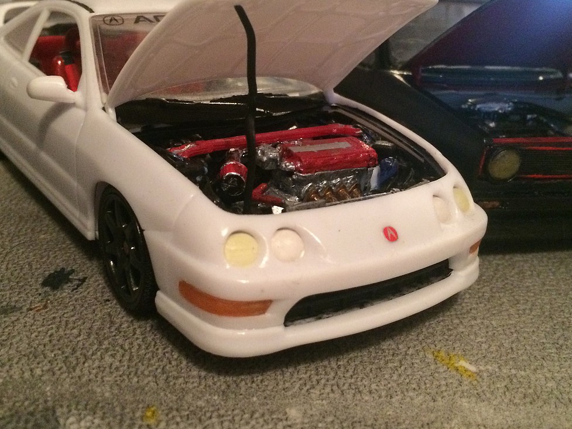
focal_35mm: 38
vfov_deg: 37.7
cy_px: 197
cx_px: 253
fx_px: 628
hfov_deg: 48.9
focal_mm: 4.15
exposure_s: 1/15
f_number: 2.2
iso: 320
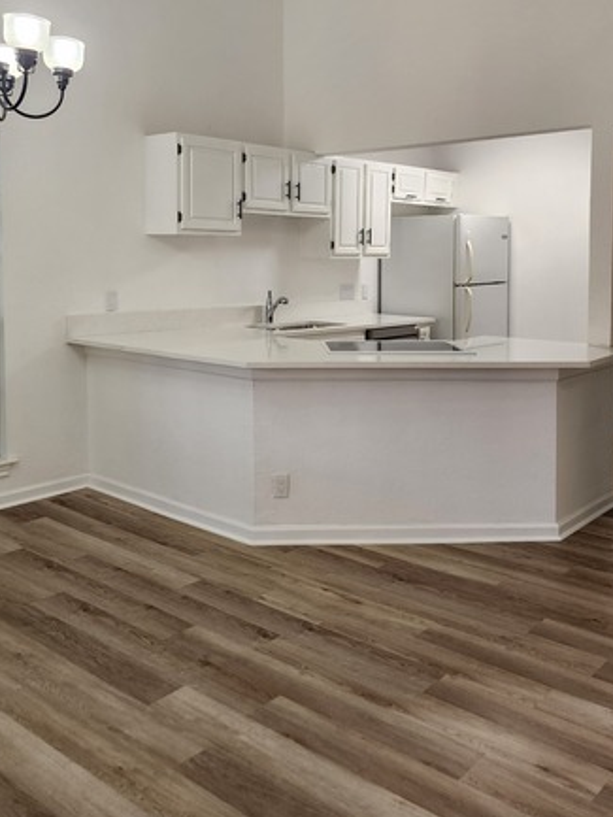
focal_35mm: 34
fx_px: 802
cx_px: 332
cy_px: 287
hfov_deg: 41.8
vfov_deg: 53.1
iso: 125
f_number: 1.8
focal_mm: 6.4
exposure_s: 1/120
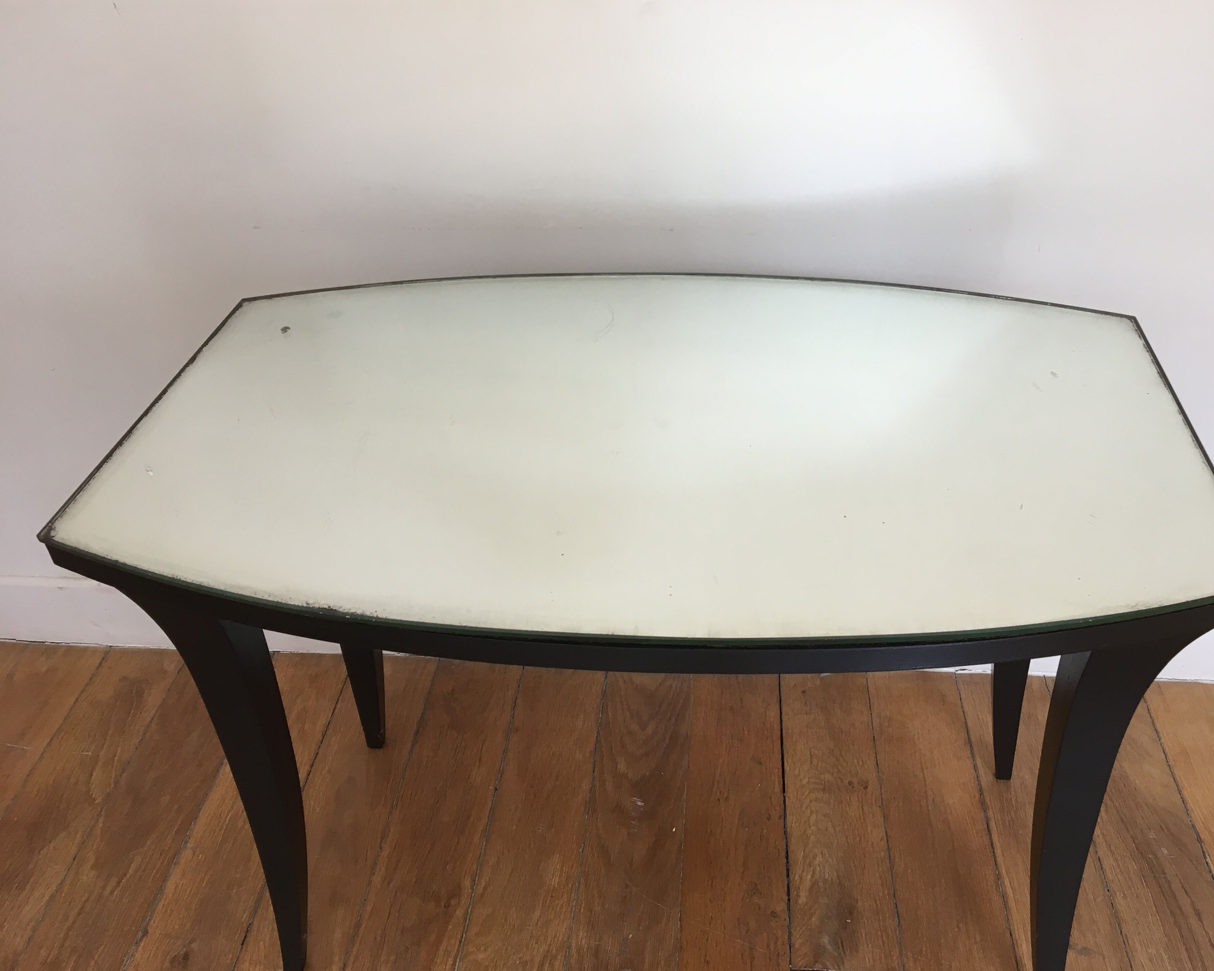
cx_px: 664
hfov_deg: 57.1
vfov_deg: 47.1
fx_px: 1114
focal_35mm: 31
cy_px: 482
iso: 32
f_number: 2.2
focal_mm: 4.15
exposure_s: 1/33
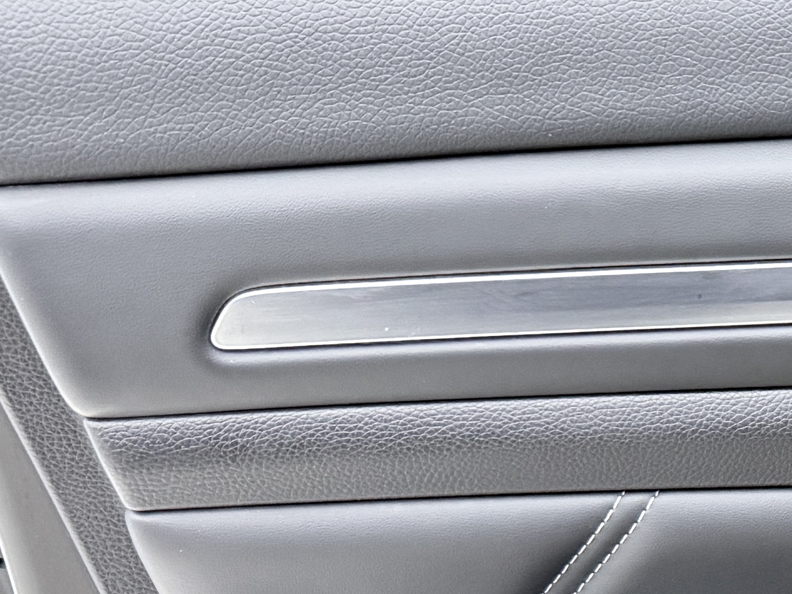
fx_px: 2334
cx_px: 1383
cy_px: 616
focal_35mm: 102
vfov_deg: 14.2
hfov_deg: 16.4
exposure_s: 1/100
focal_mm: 6.76
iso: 400
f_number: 1.78
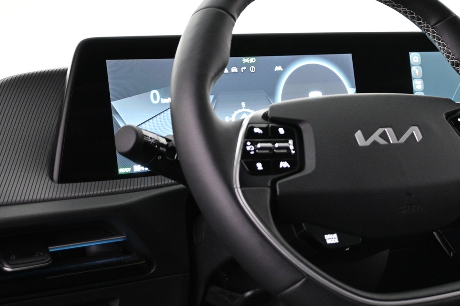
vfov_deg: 18.7
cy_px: 136
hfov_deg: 27.3
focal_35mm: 73
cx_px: 364
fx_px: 930
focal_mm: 29
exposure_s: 1/20
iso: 1600
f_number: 4.8
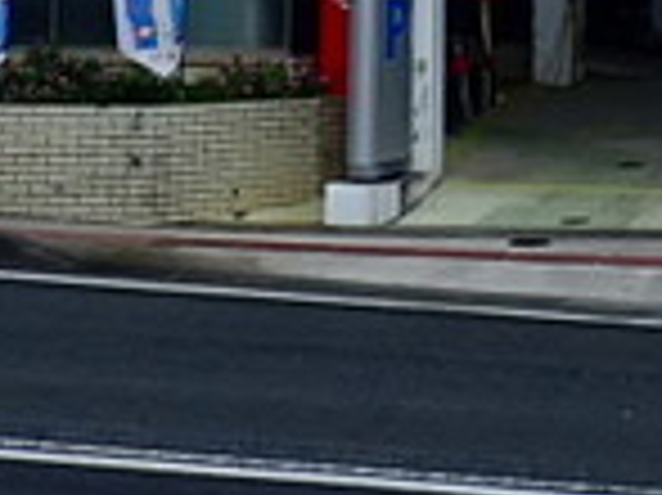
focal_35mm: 174
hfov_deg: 11.2
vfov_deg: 8.1
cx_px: 734
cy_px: -495
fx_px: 3325
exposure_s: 1/200
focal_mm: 4.5
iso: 100
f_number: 8
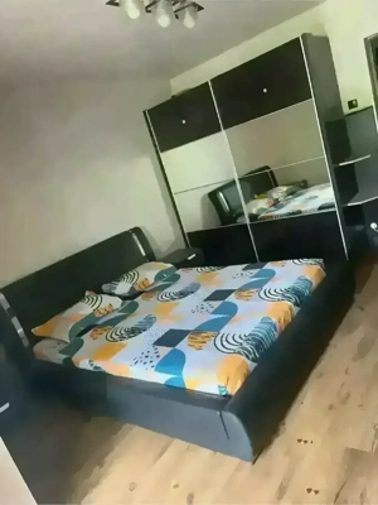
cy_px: 252
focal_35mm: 26
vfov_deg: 67.3
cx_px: 189
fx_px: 379
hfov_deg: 53.1
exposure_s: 1/60
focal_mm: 5.1
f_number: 1.6
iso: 320
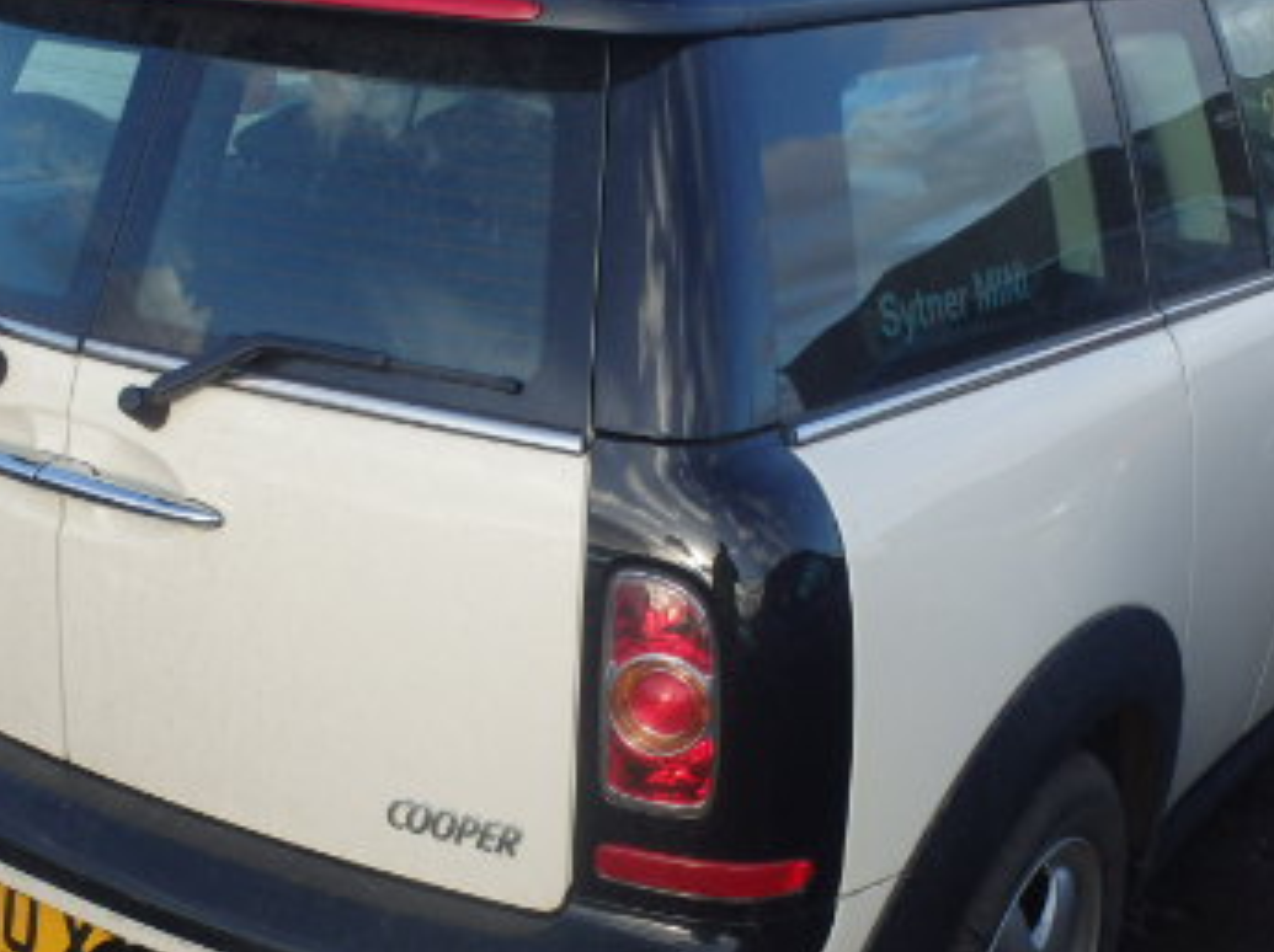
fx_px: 1912
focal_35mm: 52
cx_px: 528
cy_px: 601
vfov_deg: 27.9
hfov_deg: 36.8
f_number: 3.9
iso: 125
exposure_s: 1/250
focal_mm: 5
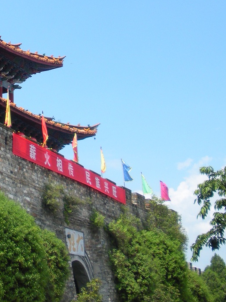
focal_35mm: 83
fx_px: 723
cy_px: 79
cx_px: -15
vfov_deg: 23.3
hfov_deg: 17.2
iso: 64
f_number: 3.5
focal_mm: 6.3
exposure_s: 1/450
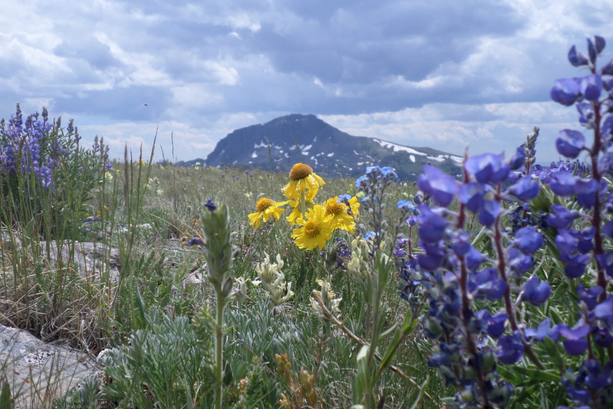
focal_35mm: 38
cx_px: 311
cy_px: 180
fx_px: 647
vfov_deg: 35.0
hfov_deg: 50.7
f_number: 3
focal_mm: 6.5
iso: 80
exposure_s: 1/1500
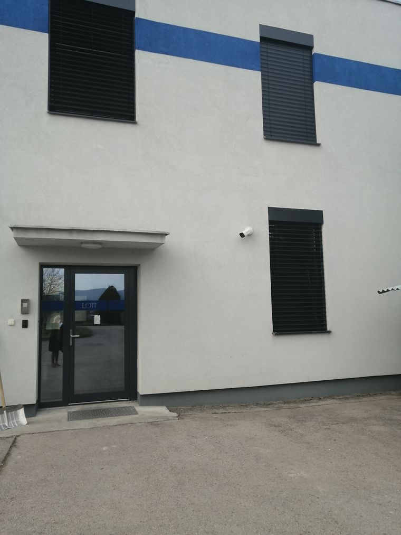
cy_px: 268
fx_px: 402
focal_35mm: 26
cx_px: 200
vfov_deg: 67.3
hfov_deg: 53.1
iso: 50
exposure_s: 1/825
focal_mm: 3.62
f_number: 1.8
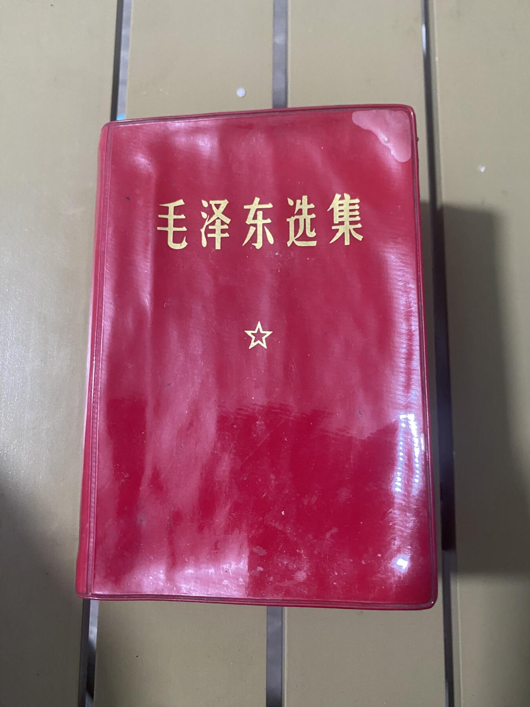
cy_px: 354
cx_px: 265
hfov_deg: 53.1
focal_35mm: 26
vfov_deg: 67.3
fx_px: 531
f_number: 1.8
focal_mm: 4.25
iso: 320
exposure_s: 1/50
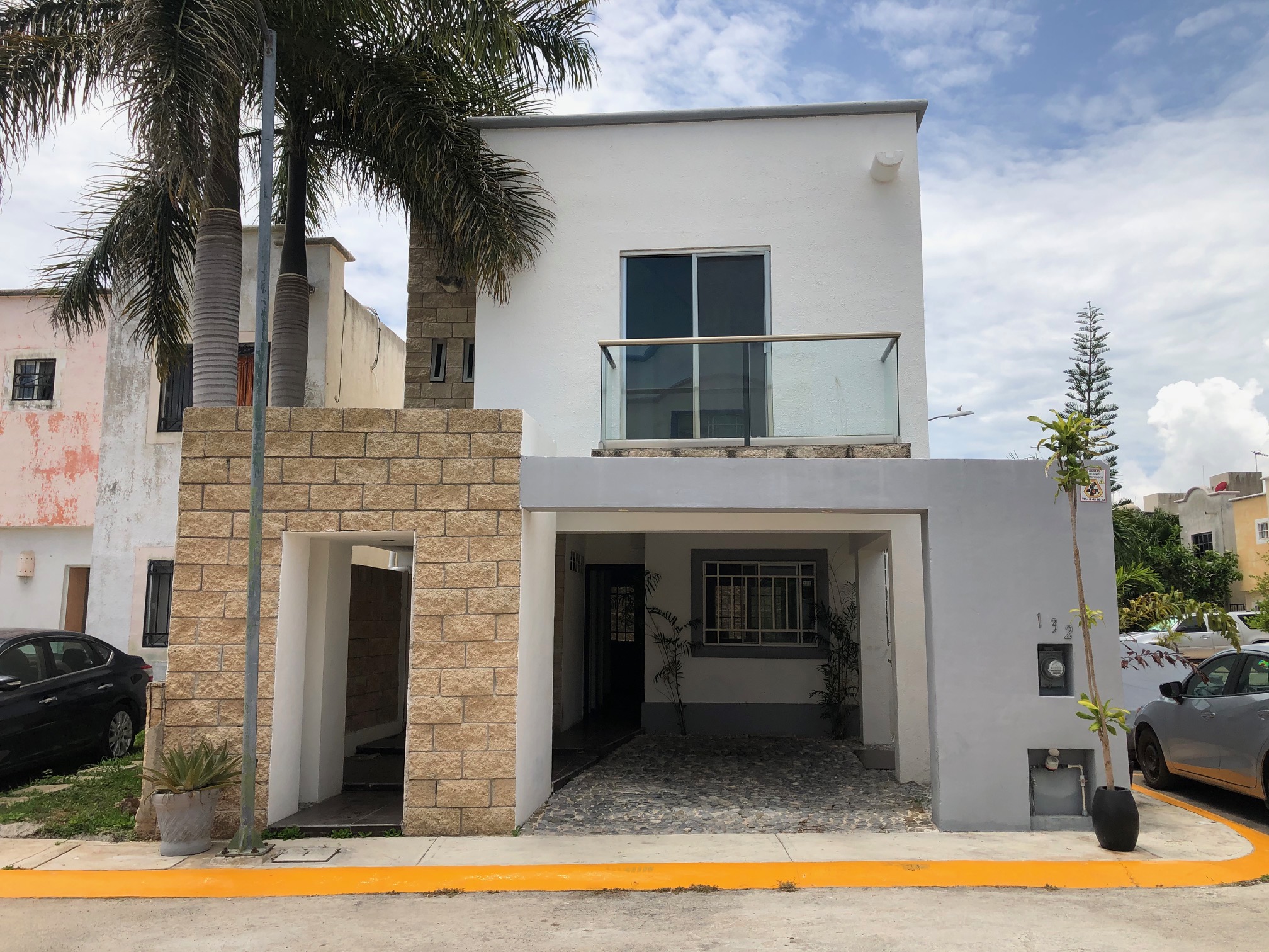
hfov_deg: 63.4
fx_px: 1026
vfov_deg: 49.7
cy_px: 476
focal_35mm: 28
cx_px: 634
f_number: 1.8
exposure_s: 1/2288
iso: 20
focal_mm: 3.99
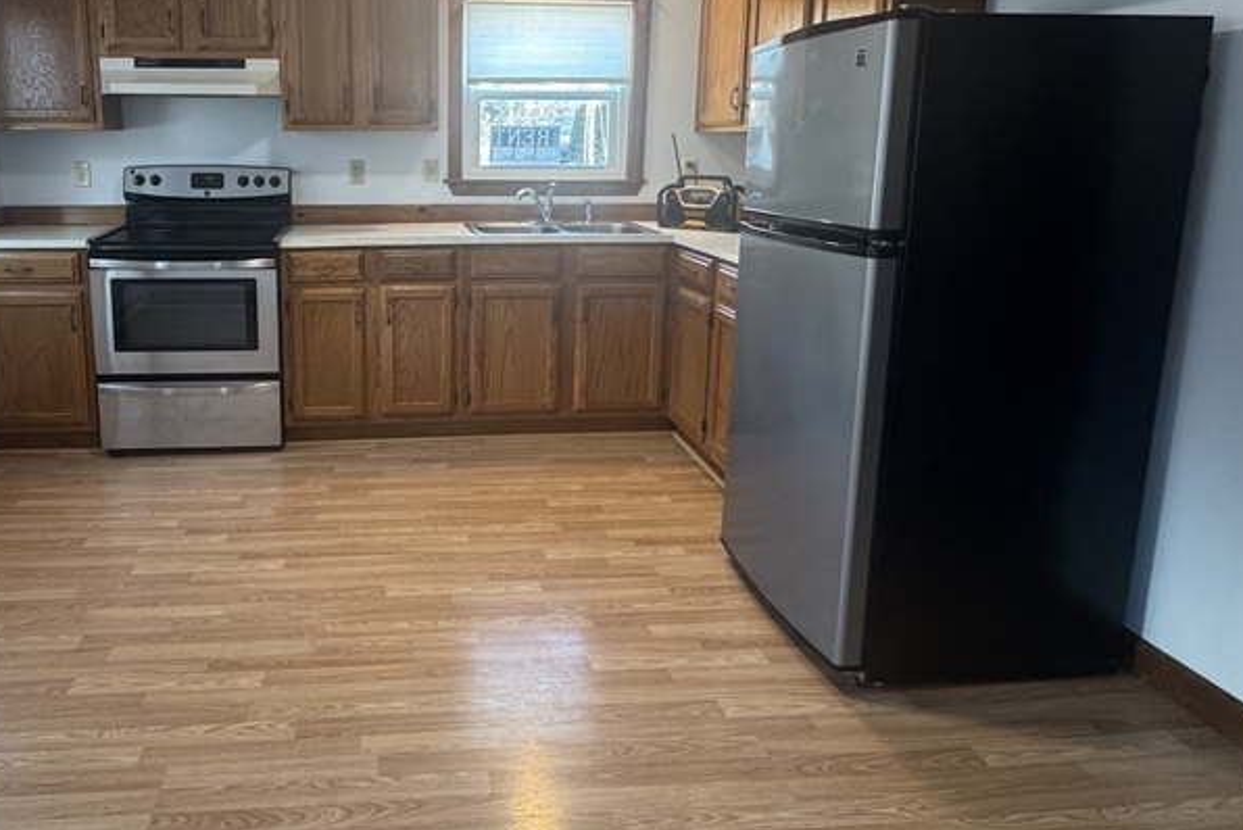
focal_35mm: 25
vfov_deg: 50.6
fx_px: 864
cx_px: 438
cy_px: 288
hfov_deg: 69.9
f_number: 2.2
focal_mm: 2.22
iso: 250
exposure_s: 1/60
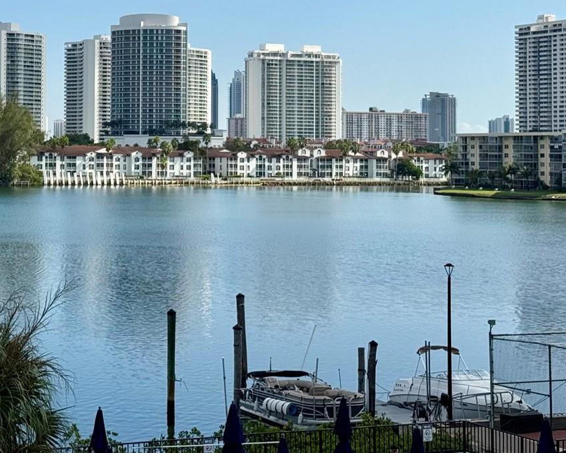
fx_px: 1491
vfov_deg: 17.1
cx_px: 84
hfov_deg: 21.1
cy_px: 81
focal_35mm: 89
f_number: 1.78
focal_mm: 6.76
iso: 80
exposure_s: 1/7143
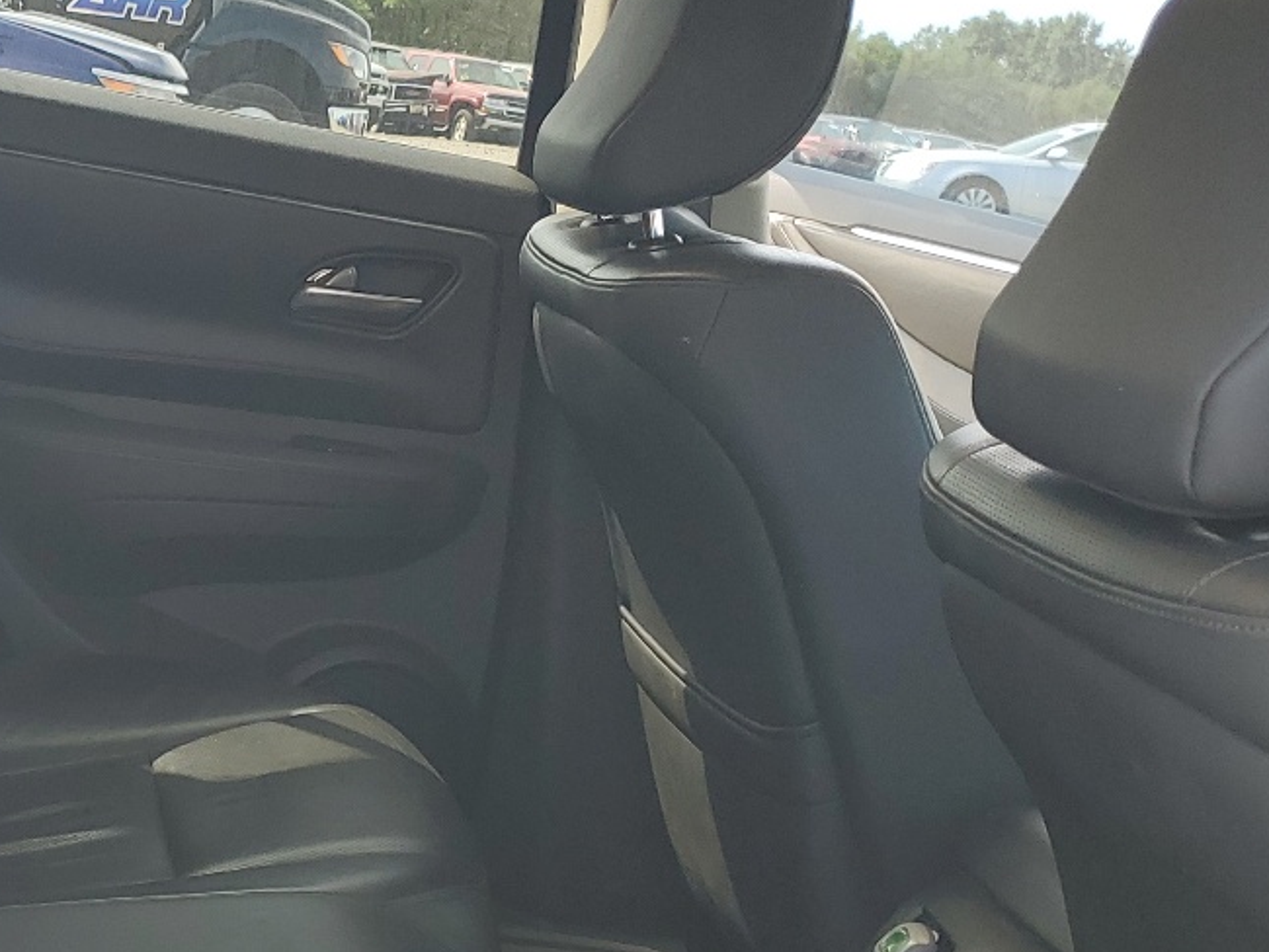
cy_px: 800
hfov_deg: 28.6
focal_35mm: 64
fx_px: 2347
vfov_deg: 22.5
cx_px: 33
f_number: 1.5
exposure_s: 1/294
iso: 50
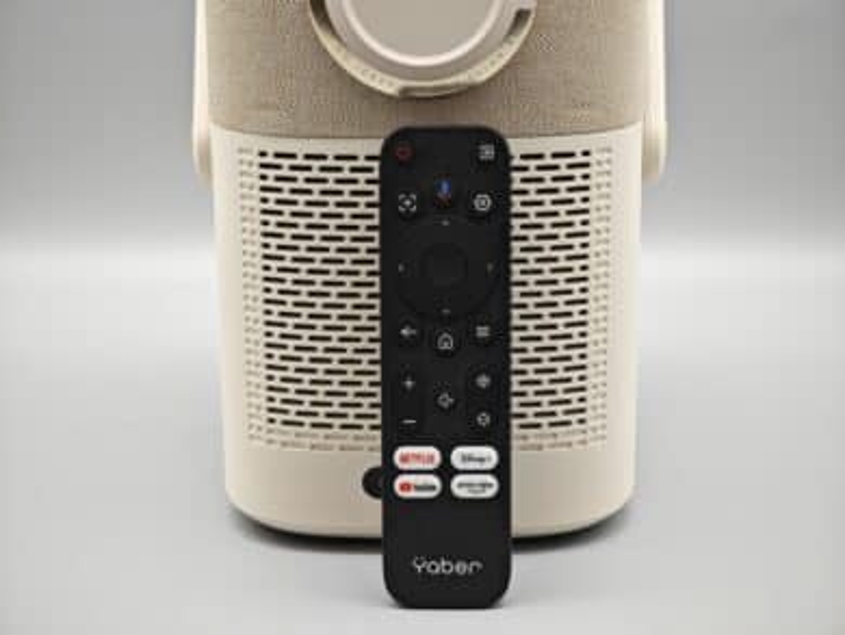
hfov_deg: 26.0
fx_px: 1832
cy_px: 318
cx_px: 422
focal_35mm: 75
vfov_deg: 19.7
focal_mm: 12.28
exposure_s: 1/100
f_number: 1.8
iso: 64
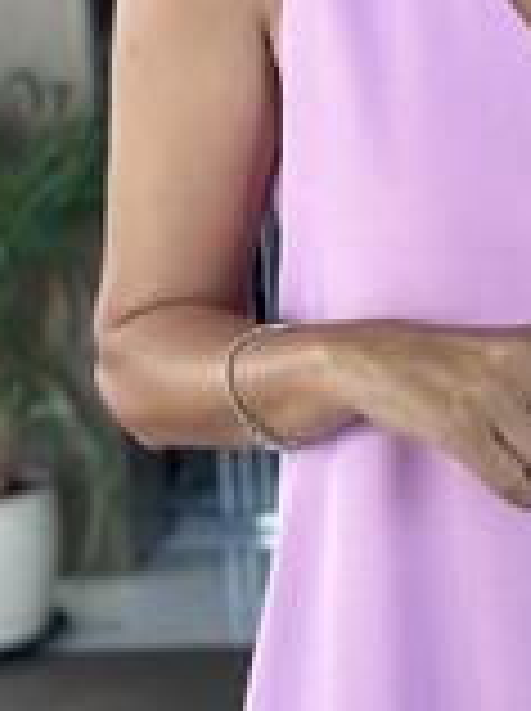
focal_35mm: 154
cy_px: 162
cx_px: 688
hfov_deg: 9.4
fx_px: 3158
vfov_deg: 12.8
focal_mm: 6.86
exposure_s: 1/75
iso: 125
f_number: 1.78
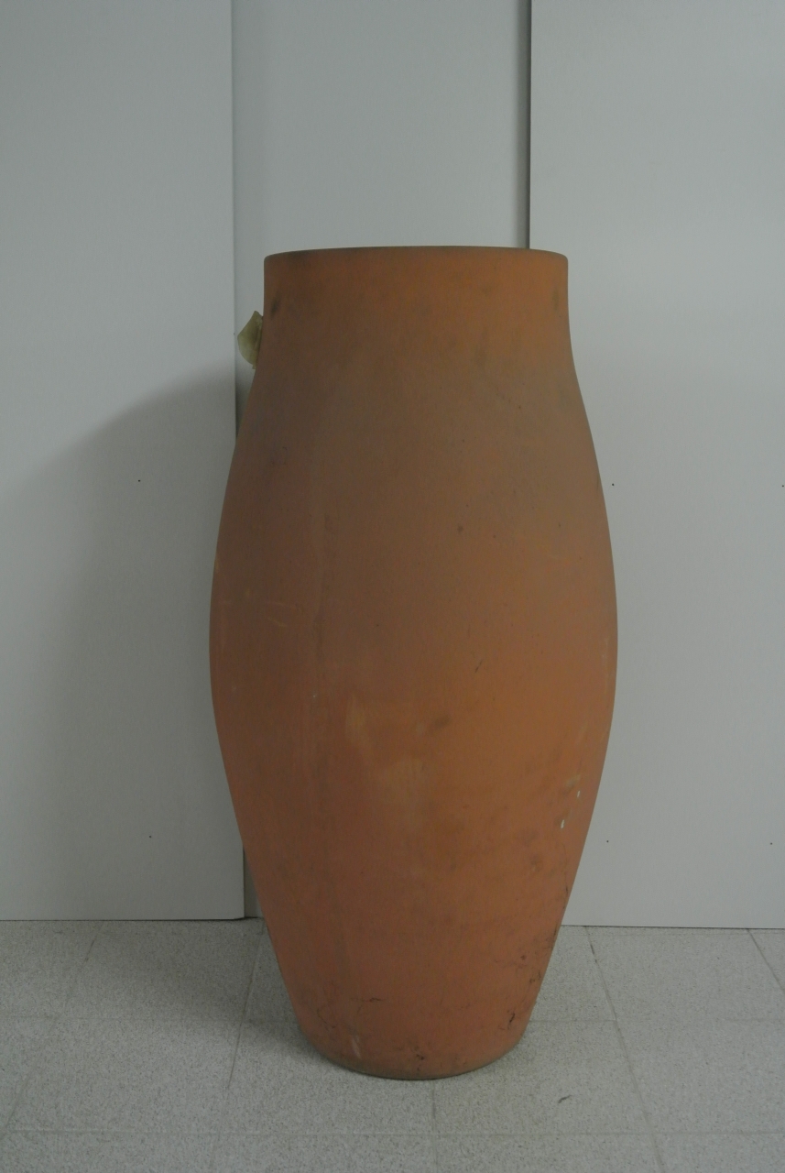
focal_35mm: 39
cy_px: 586
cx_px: 392
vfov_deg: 49.5
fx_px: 1272
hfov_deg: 34.3
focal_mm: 14.5
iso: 800
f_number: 4
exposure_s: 1/60
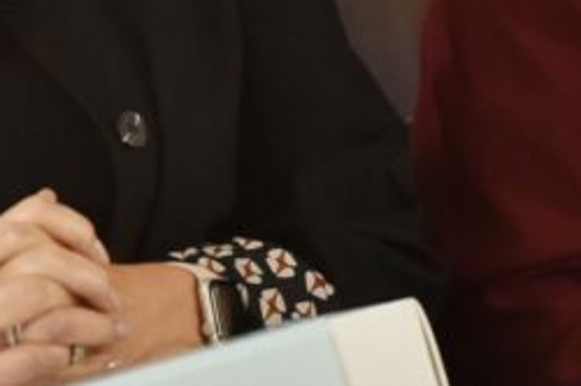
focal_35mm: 595
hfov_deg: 3.5
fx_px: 9590
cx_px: -195
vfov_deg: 2.3
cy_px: -323
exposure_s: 1/80
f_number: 3.2
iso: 8000
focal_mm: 145
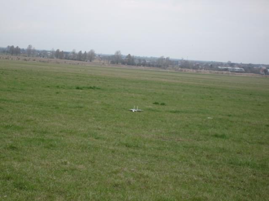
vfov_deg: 14.0
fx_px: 824
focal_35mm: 106
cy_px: 100
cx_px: 134
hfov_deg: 18.6
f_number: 4.9
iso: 80
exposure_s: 1/180
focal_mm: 17.4
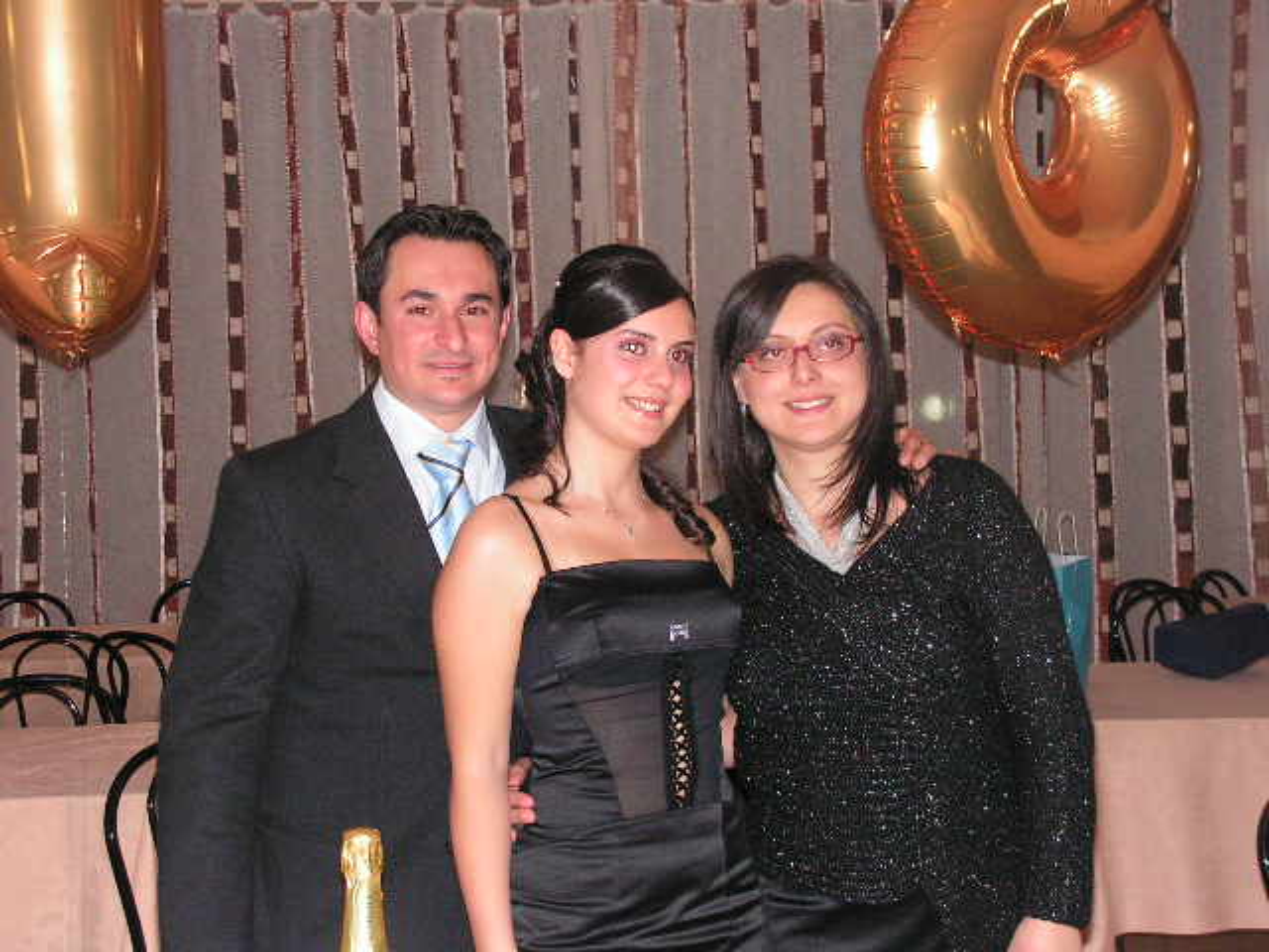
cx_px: 634
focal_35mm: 59
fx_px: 2163
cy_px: 476
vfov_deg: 24.8
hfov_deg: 32.7
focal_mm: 9.9
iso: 200
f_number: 3.3
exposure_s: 1/60
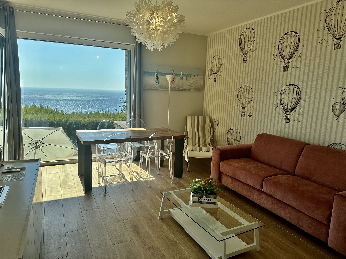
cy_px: 130
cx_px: 173
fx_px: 240
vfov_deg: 56.8
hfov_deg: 71.6
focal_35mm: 24
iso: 80
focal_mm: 6.86
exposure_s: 1/1721
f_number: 1.78
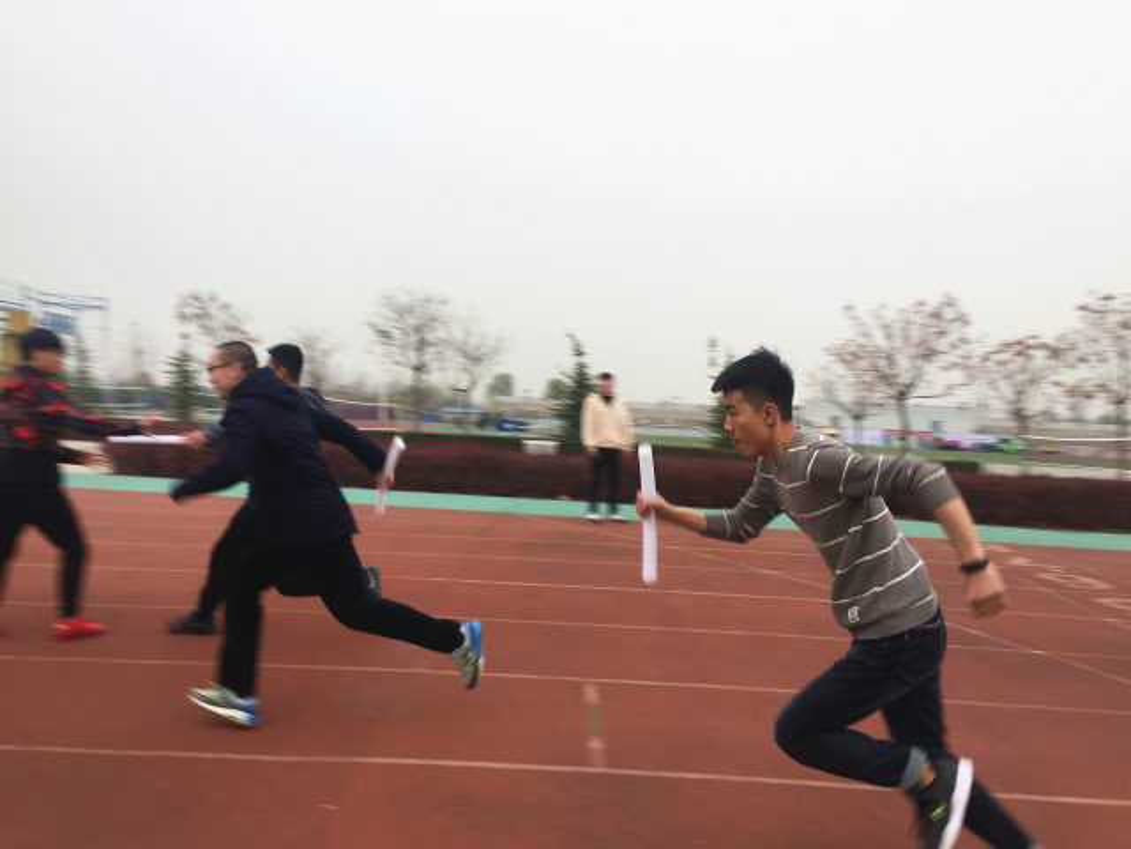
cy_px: 424
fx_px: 948
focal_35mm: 29
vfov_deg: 48.2
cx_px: 566
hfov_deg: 61.7
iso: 32
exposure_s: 1/146
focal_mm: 4.15
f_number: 2.2
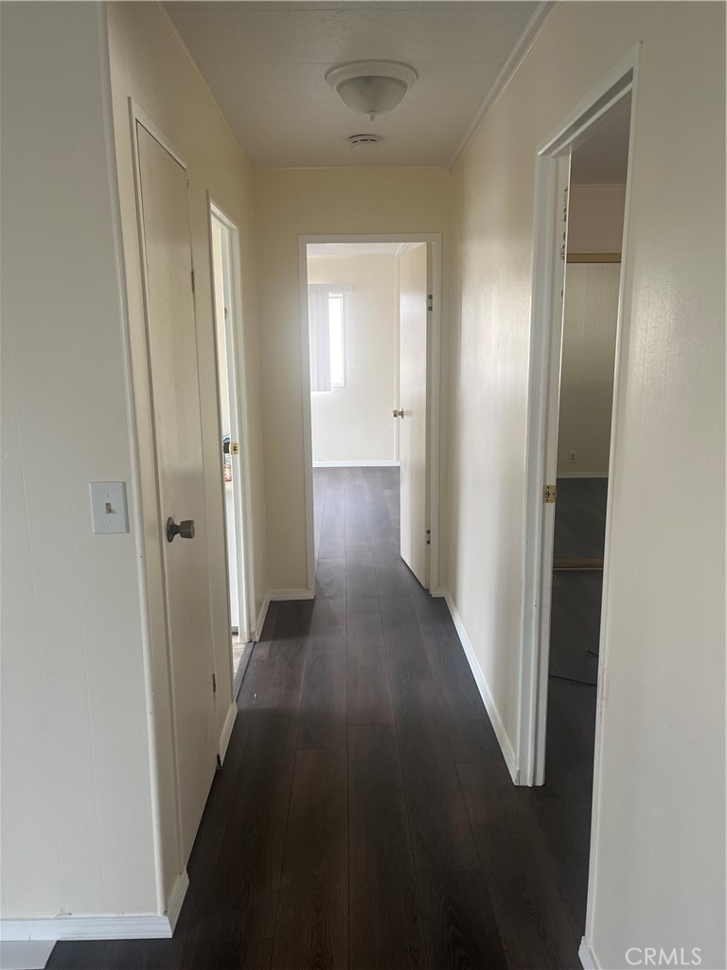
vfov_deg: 67.3
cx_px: 364
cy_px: 485
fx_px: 728
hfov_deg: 53.1
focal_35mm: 26
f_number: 1.6
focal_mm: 5.1
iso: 125
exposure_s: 1/103
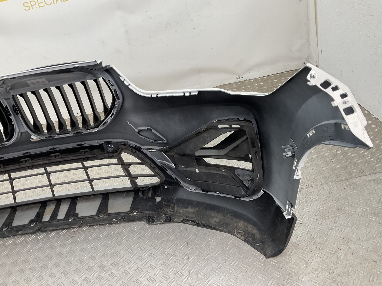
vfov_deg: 48.2
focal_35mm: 29
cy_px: 143
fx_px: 320
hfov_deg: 61.7
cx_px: 191
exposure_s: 1/100
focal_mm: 3
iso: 25
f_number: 1.8
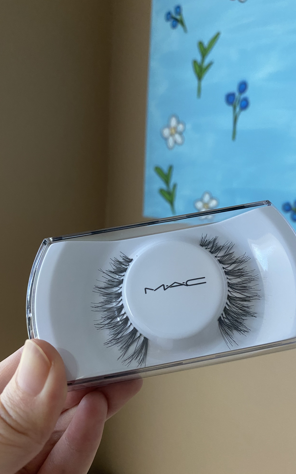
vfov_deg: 68.4
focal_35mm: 27
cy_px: 239
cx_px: 177
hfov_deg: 45.8
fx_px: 349
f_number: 1.8
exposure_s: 1/60
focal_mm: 4.25
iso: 200
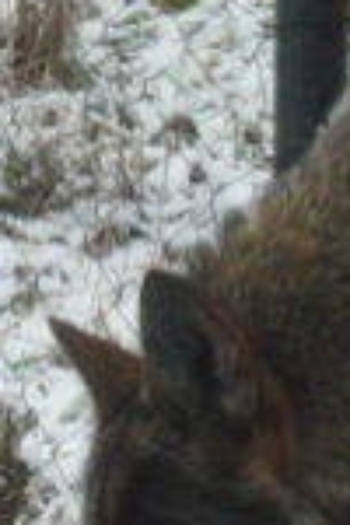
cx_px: 640
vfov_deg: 1.4
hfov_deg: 0.9
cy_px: 424
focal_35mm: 1453
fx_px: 21188
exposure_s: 1/160
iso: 1250
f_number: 16
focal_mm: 90
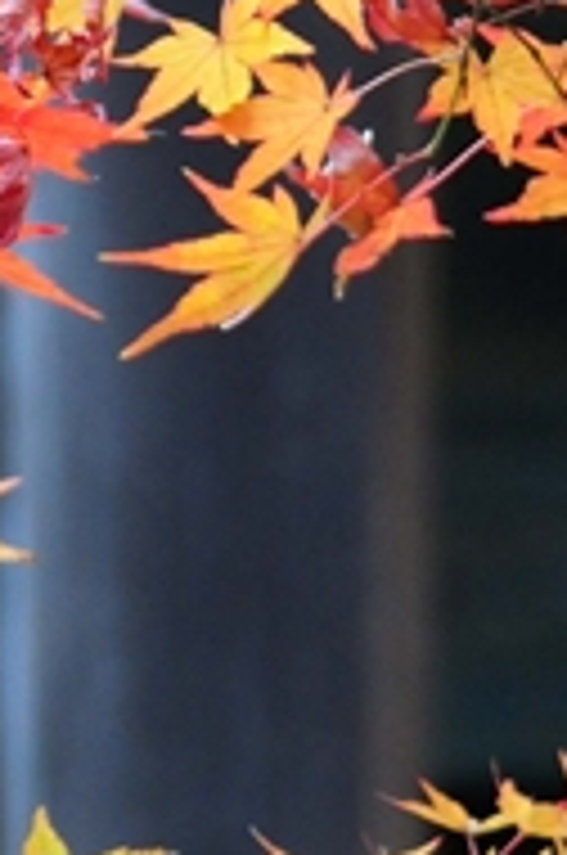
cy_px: 936
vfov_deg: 1.2
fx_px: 40473
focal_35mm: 1707
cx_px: 565
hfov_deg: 0.8
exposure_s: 1/60
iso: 800
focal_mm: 270
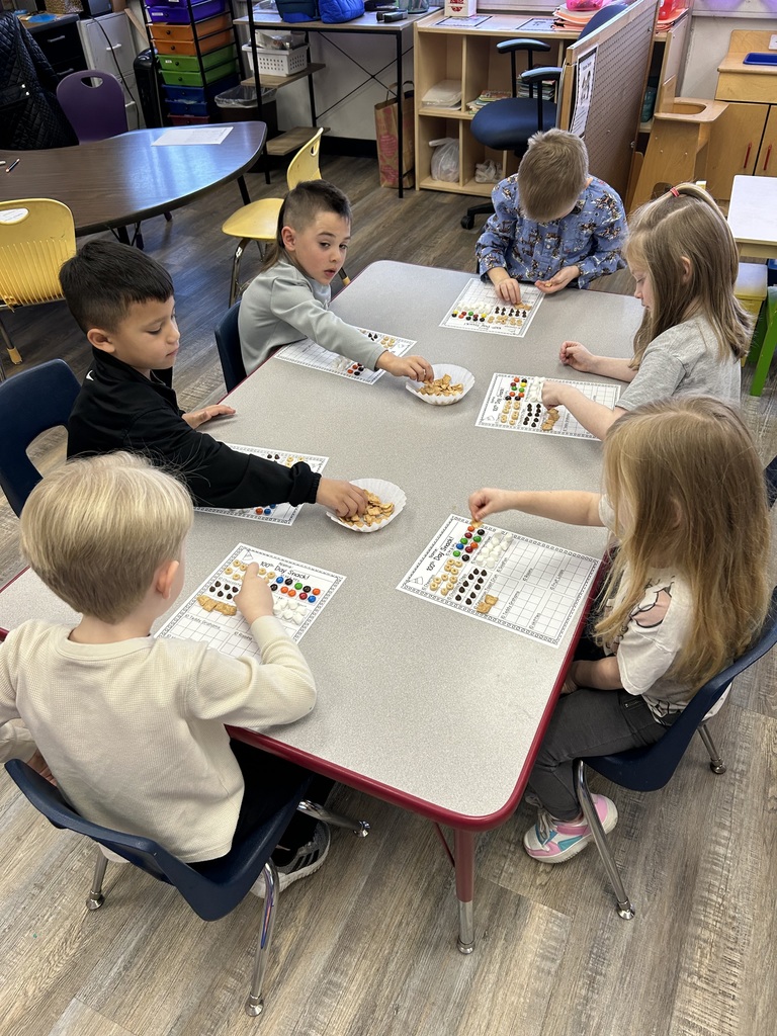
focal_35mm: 26
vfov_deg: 67.3
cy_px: 518
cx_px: 388
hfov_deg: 53.1
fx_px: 778
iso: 125
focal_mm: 5.7
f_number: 1.5
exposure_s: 1/120
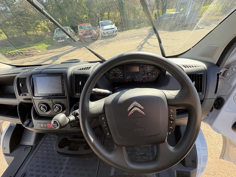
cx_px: 118
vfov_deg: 85.7
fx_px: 95
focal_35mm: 14
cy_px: 88
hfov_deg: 102.1
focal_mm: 2.22
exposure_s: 1/133
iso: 80
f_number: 2.2
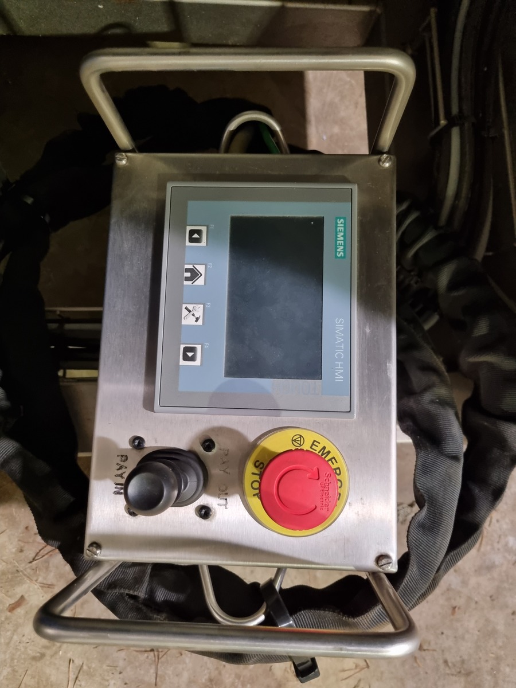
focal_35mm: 26
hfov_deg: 53.1
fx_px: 517
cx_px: 258
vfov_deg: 67.3
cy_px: 344
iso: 640
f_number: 1.8
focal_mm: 5.4
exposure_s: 1/50
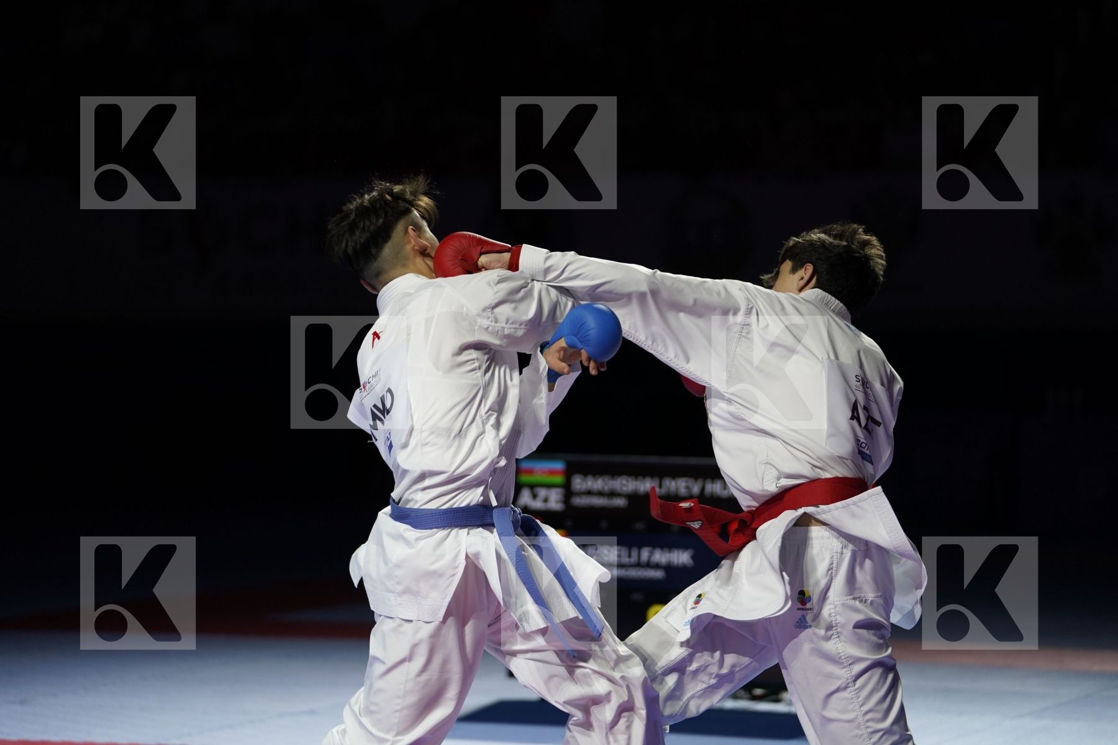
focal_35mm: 127
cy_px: 372
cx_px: 559
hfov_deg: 16.1
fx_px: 3944
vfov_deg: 10.8
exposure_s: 1/1000
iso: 1000
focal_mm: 127
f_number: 2.8
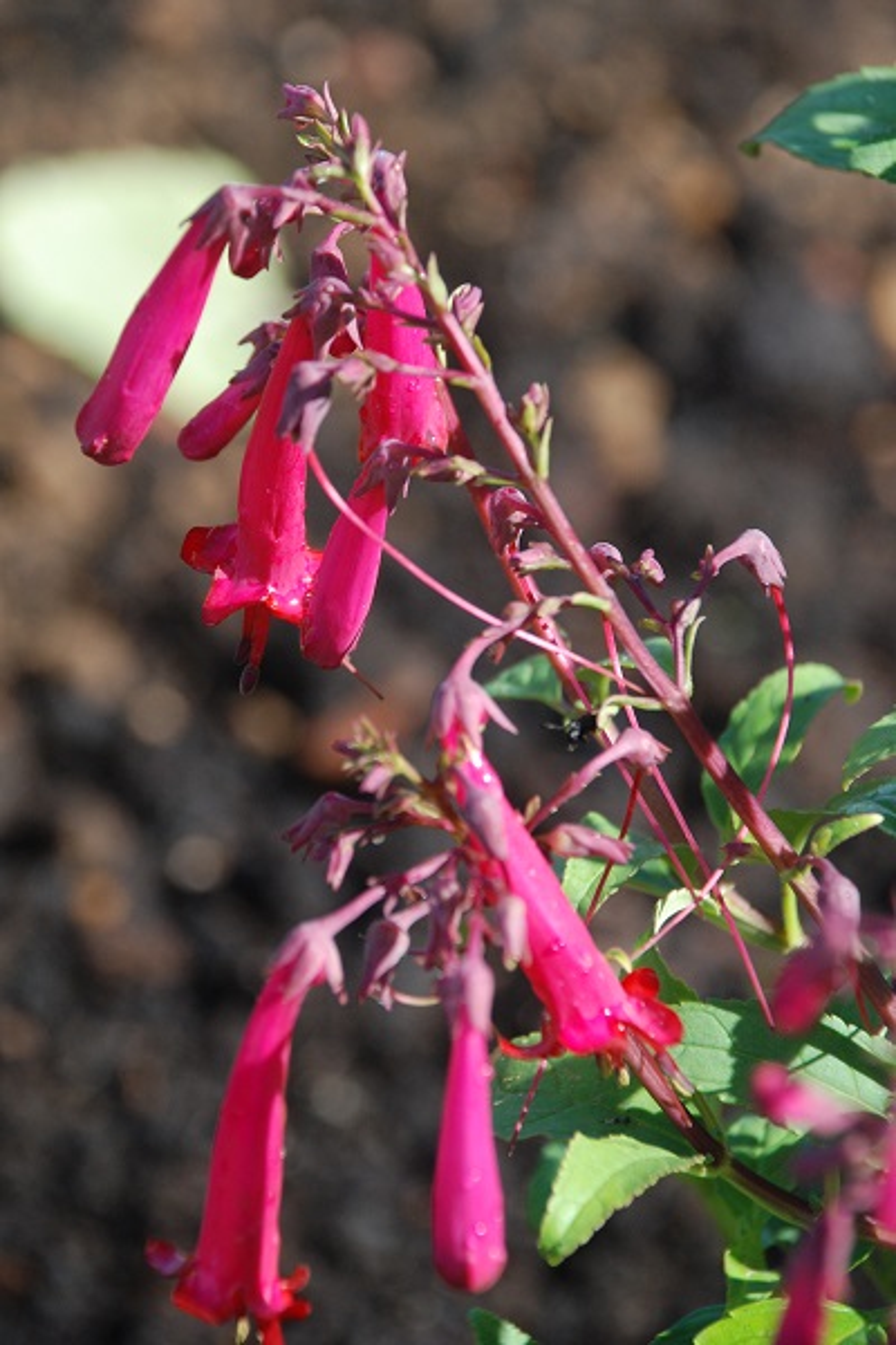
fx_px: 6719
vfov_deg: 11.4
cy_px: 672
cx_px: 448
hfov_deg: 7.6
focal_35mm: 180
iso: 400
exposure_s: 1/500
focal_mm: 120
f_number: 5.6
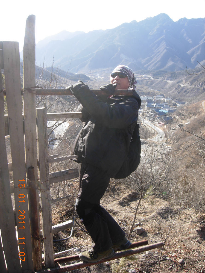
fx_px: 284
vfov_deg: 51.4
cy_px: 136
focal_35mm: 36
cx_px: 102
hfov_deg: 39.7
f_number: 4.3
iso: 50
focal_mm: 7.5
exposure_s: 1/171
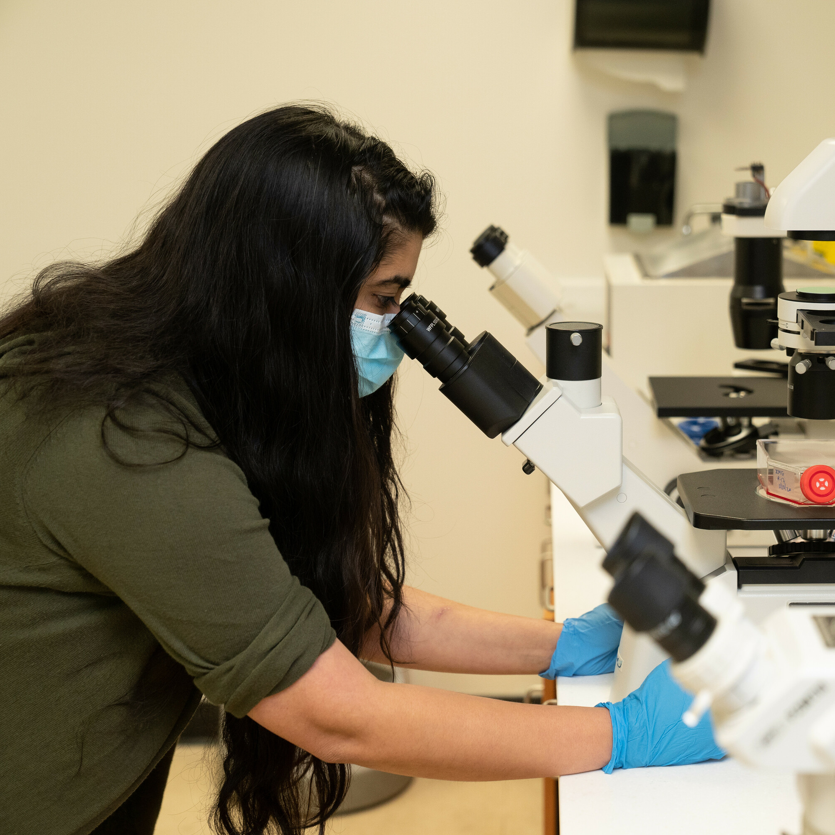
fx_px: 1883
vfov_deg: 25.0
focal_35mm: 69
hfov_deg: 24.7
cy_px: 418
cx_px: 627
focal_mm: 54
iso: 1600
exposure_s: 1/200
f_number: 4
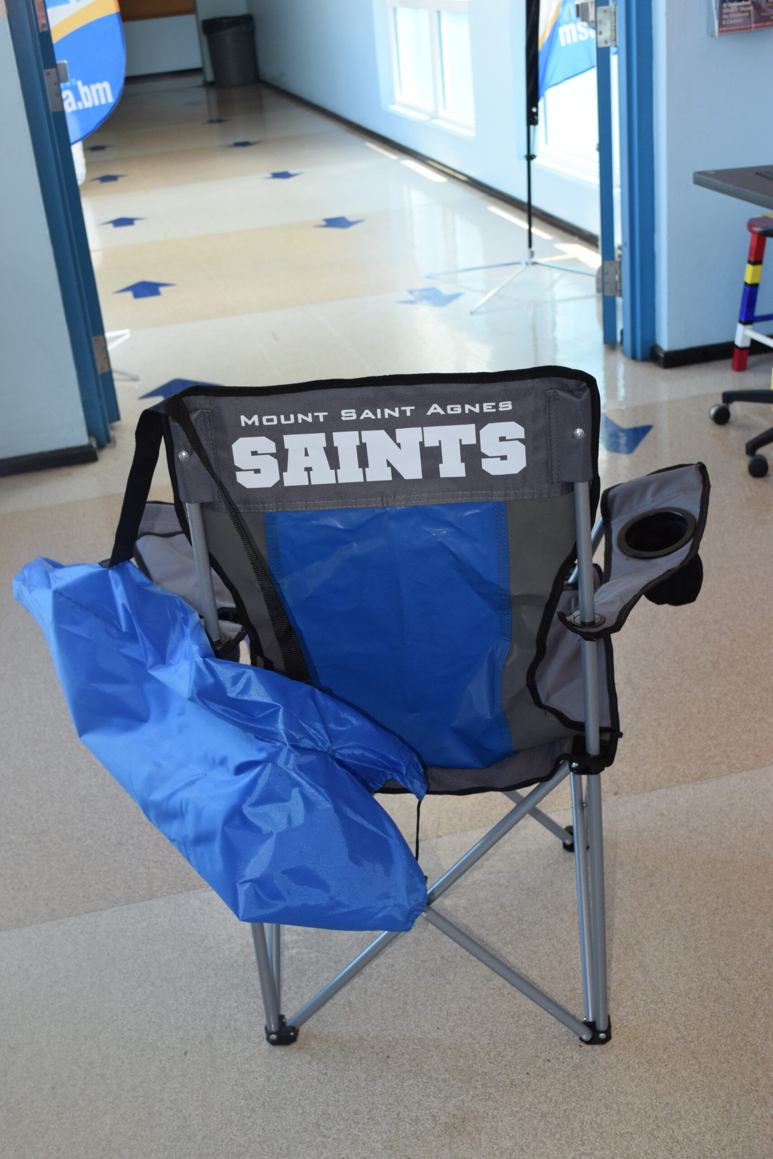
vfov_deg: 46.4
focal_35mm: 42
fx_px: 1352
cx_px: 386
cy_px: 580
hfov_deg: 31.9
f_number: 5.6
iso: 720
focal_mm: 28
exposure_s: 1/125
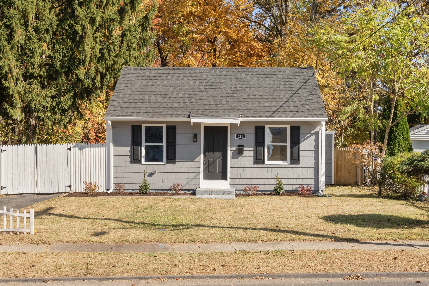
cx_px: 214
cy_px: 143
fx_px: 417
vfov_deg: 37.9
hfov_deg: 54.4
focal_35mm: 35
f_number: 9
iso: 200
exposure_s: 1/50
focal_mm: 35
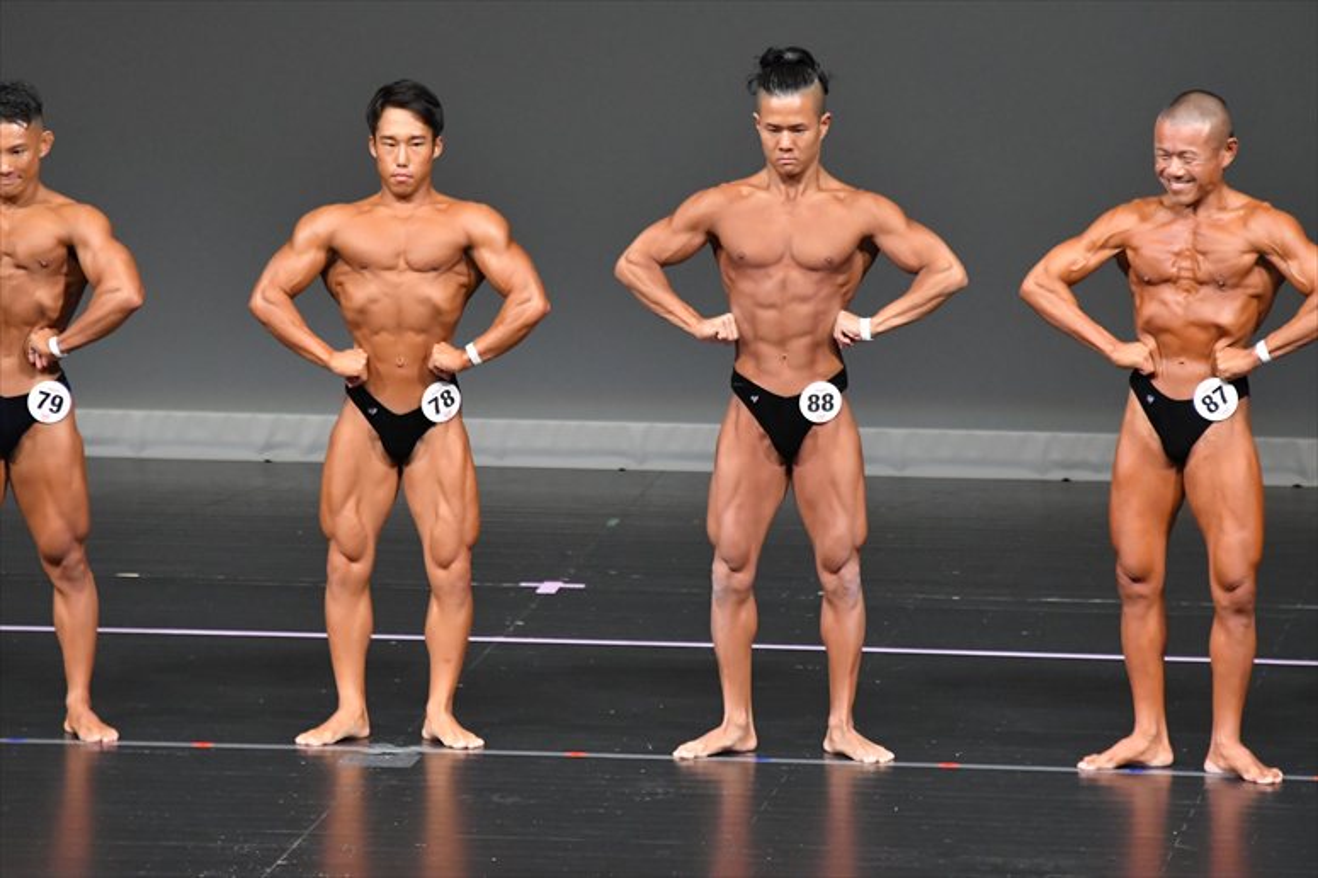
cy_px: 439
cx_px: 659
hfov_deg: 6.0
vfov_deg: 4.0
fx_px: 12625
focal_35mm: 345
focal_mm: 230
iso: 5000
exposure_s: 1/400
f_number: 5.6
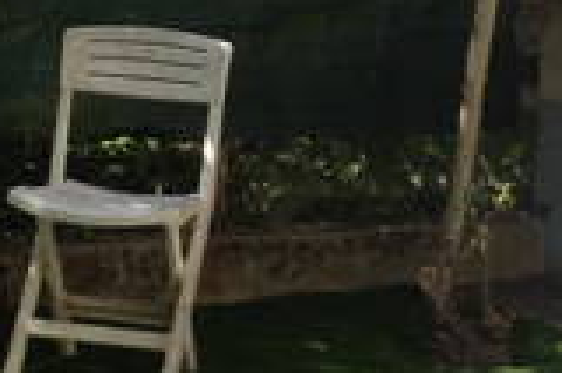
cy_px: 239
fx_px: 2804
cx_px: 358
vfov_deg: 7.6
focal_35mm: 180
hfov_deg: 11.4
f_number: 2.4
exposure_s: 1/673
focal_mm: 4.28
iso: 50
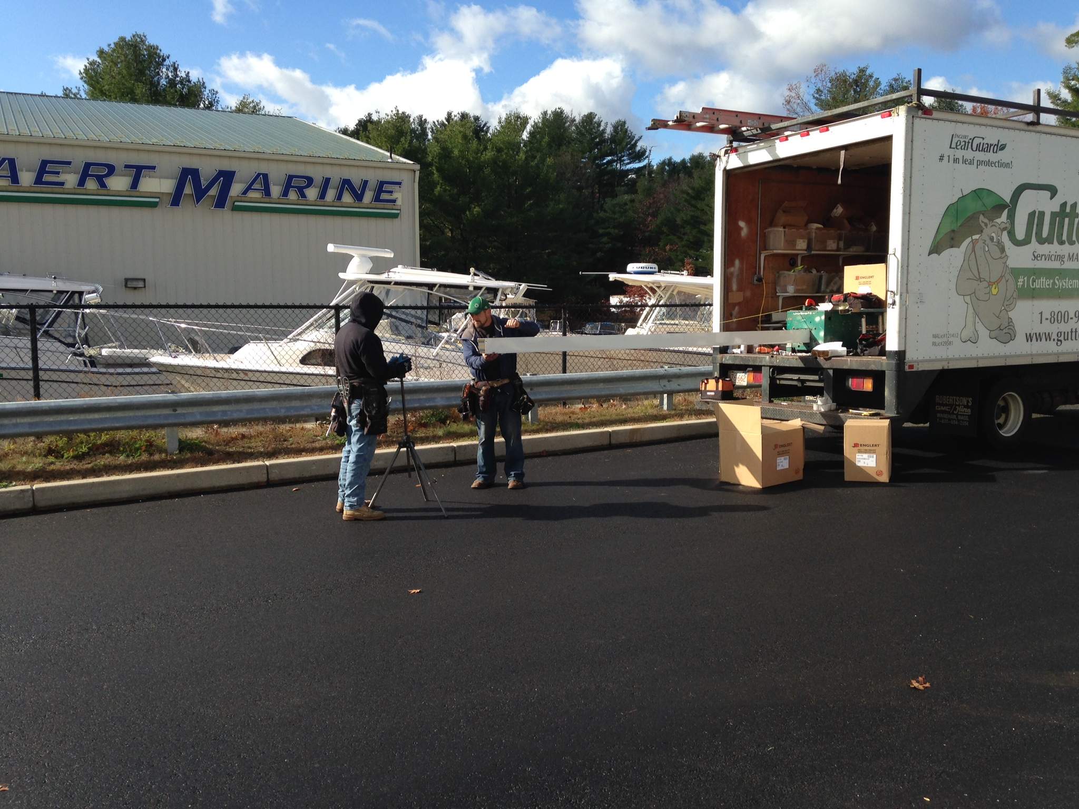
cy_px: 404
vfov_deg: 42.9
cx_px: 540
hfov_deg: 55.4
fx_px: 1029
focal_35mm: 33
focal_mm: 4.12
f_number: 2.4
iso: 50
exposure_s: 1/1004
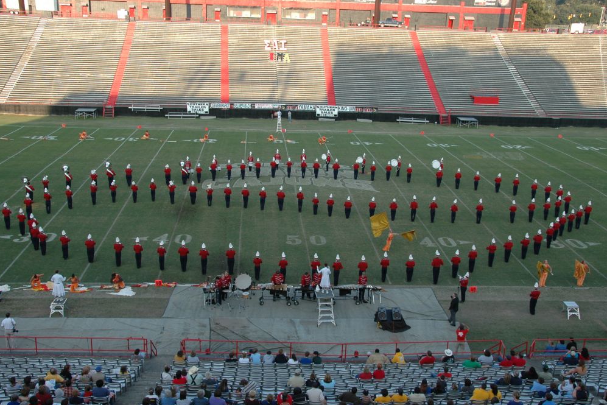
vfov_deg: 33.4
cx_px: 297
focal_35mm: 40
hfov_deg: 48.4
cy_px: 205
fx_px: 674
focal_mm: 26
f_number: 6.3
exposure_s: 1/160
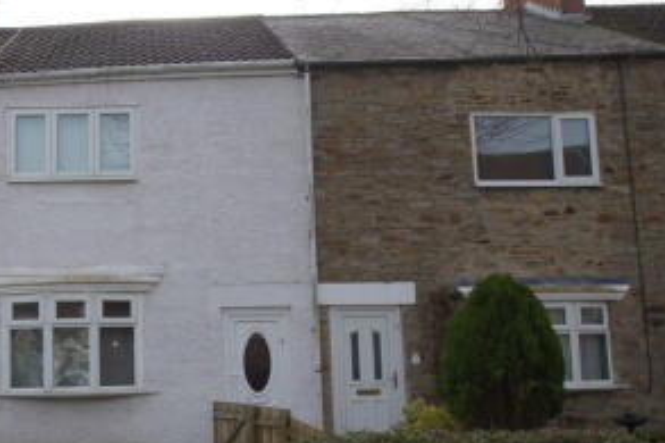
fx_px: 720
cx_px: 159
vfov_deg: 34.1
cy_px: 262
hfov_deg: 47.5
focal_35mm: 39
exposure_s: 1/100
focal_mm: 16
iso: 100
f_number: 11
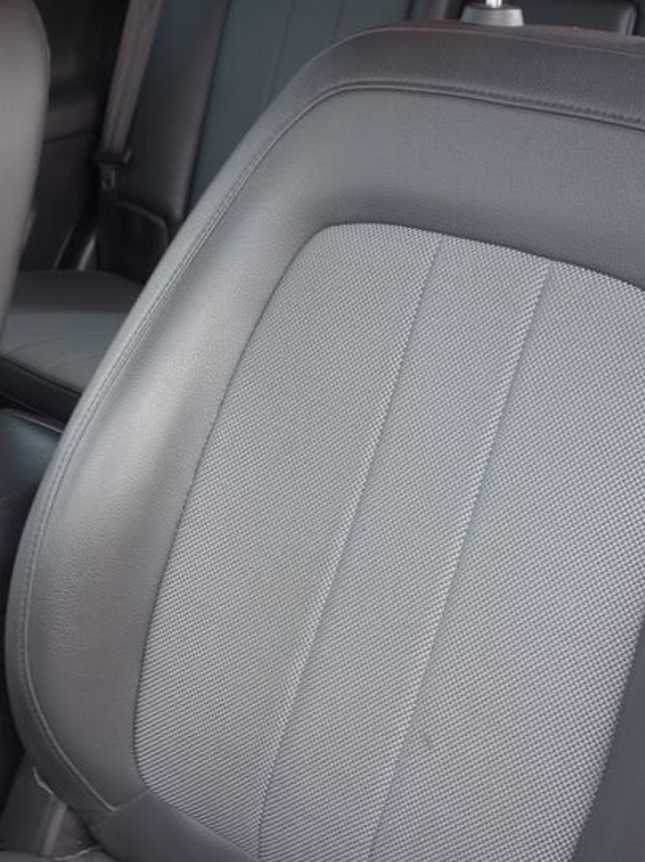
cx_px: 229
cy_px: 401
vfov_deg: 37.5
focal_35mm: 51
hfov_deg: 28.4
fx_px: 1269
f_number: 2.2
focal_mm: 10.4
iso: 125
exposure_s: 1/25
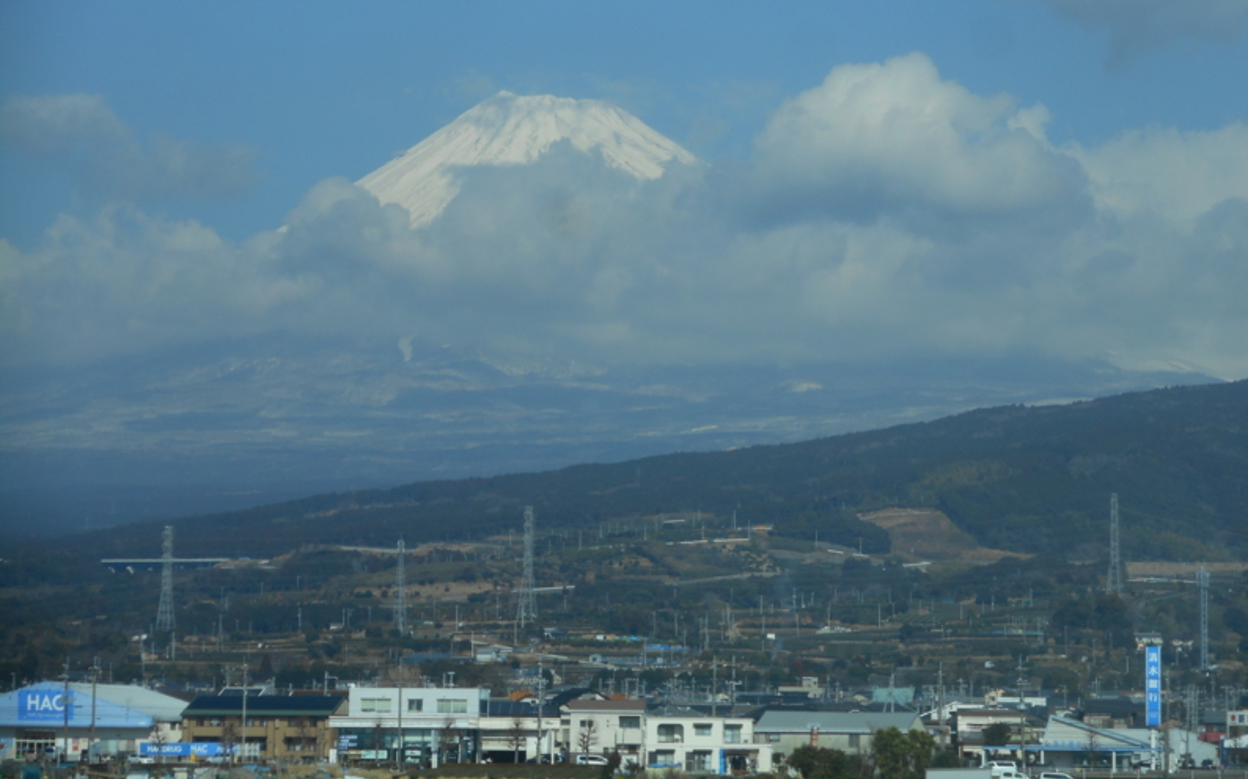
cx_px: 627
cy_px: 311
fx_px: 4251
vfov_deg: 10.5
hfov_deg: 16.7
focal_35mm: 125
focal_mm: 20.9
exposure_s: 1/500
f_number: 5.9
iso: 80
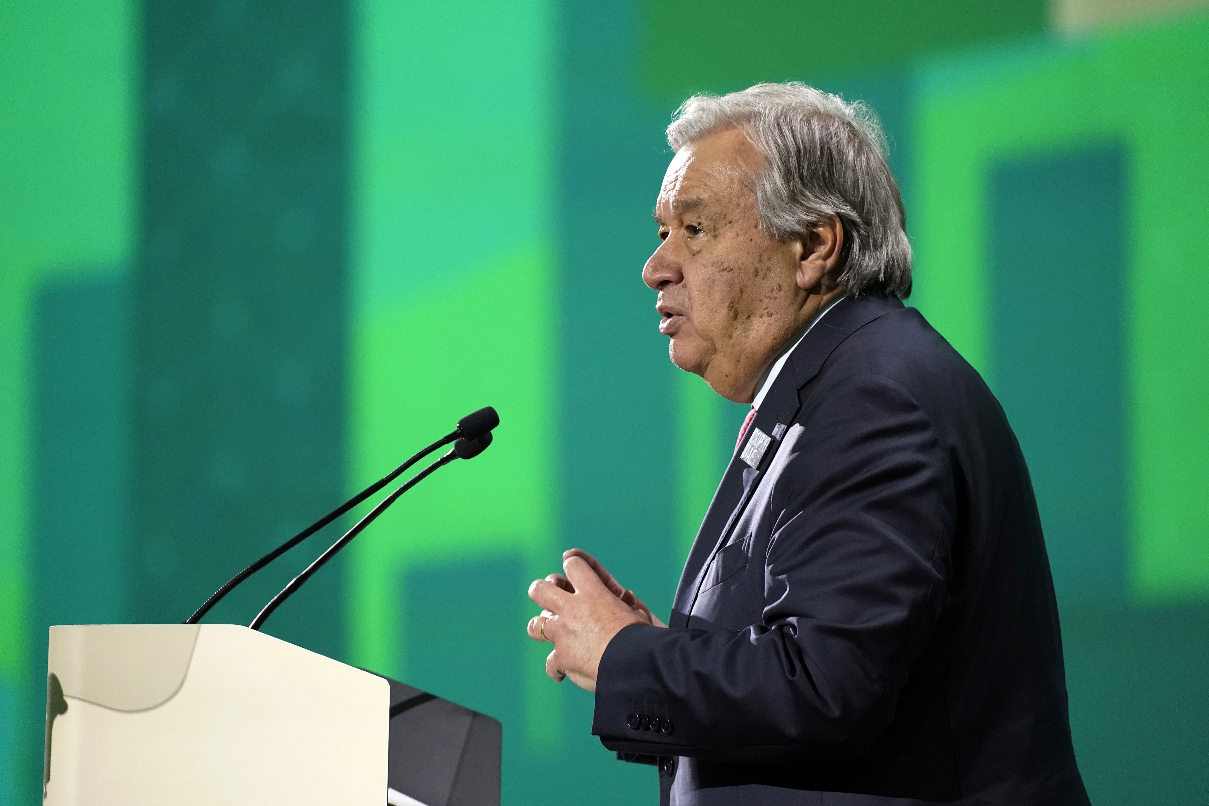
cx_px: 604
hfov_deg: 5.9
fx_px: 11820
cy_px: 403
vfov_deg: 3.9
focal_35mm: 352
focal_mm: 352
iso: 6400
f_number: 5.6
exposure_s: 1/100
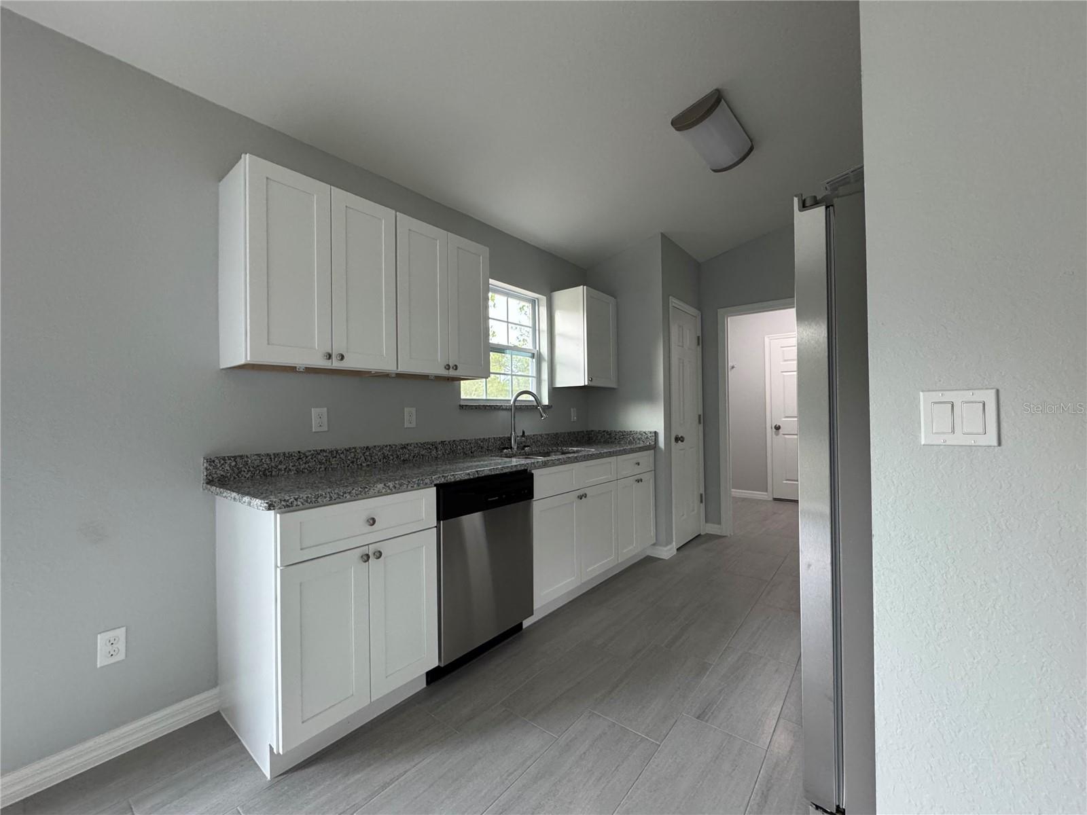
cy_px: 408
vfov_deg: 85.7
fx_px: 440
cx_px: 544
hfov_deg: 102.1
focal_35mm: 14
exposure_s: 1/60
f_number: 2.2
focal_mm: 2.22
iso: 400
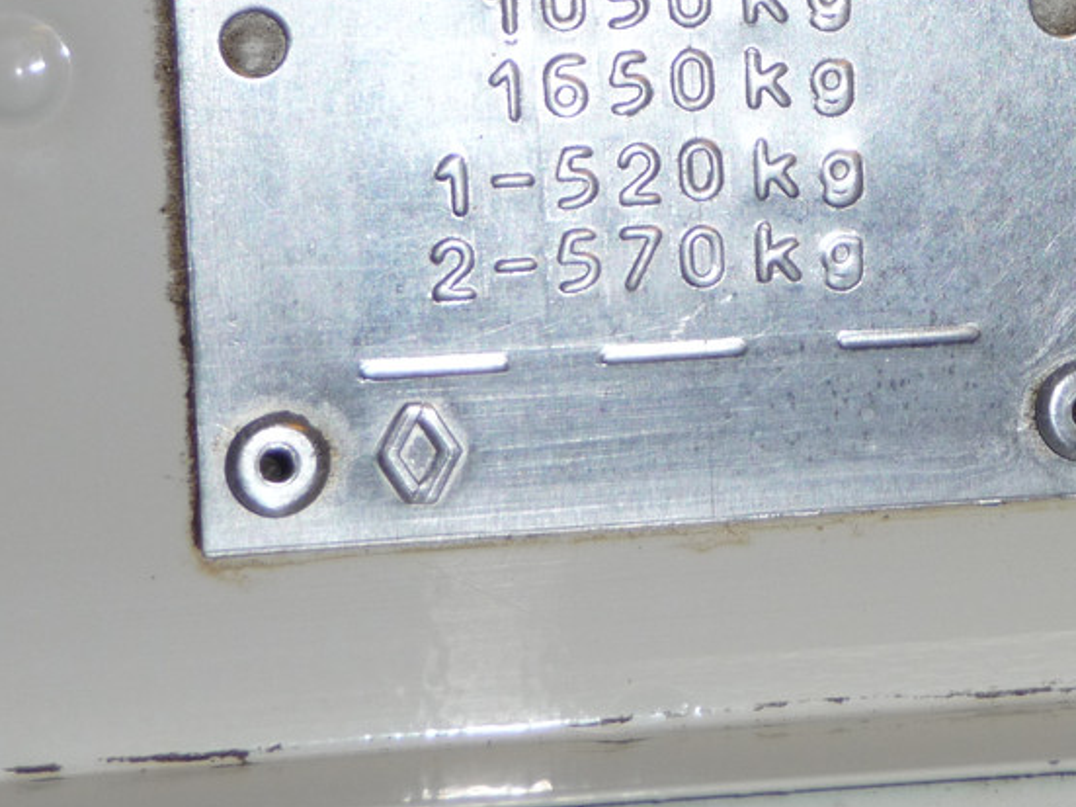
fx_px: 3854
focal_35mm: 124
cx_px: 774
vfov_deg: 11.8
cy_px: 33
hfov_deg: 15.8
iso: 100
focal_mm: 9.8
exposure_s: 1/30
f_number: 4.4
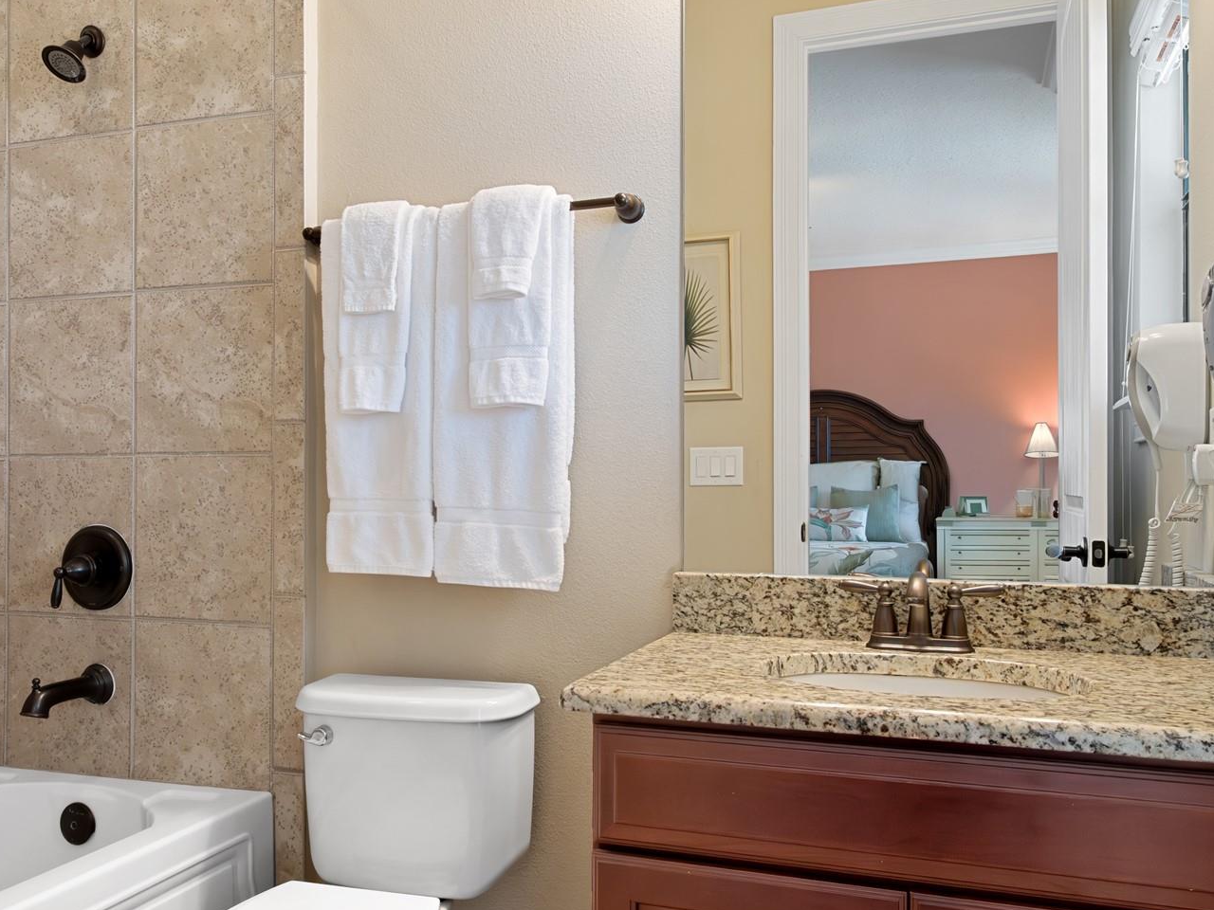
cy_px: 474
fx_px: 1052
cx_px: 565
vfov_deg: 46.8
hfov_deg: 59.9
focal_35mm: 30
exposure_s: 1/20
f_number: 8
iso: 3200
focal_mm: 12
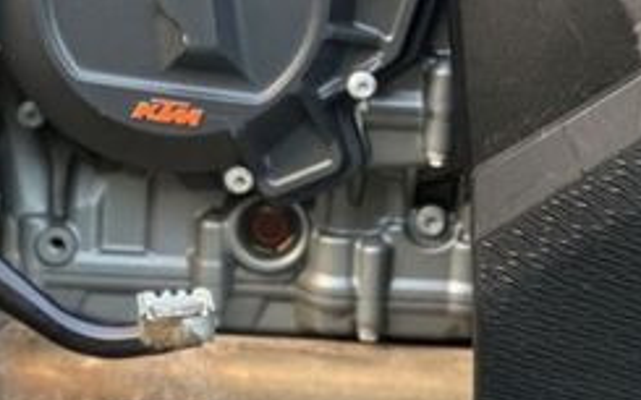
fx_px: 3720
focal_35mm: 213
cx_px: 374
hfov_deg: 9.8
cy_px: -44
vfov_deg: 6.1
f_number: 2.8
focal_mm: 9
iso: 200
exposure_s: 1/40
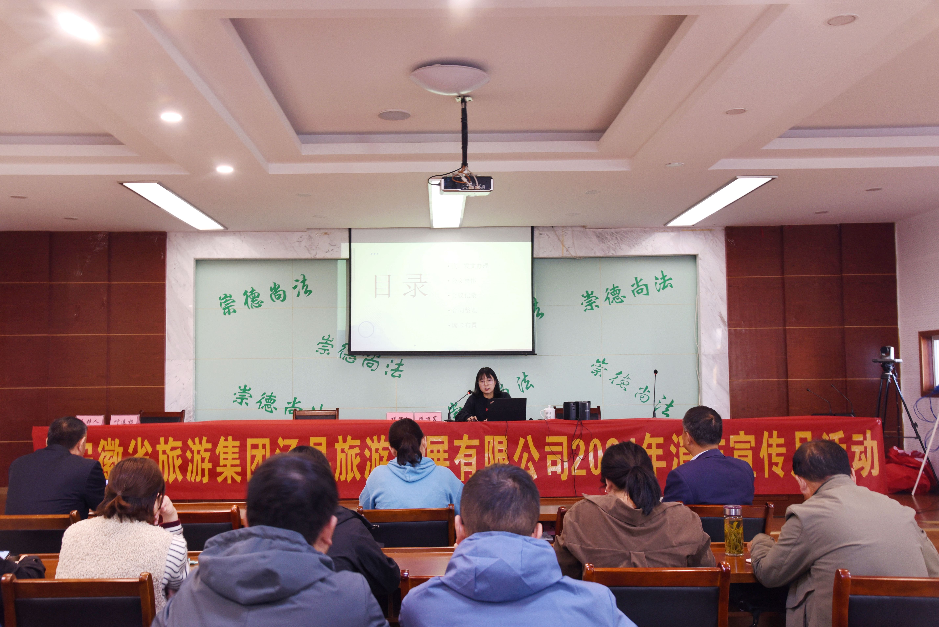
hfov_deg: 58.7
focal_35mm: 32
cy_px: 314
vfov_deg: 41.2
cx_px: 470
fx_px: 835
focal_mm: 32
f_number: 6.3
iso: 1000
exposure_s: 1/15
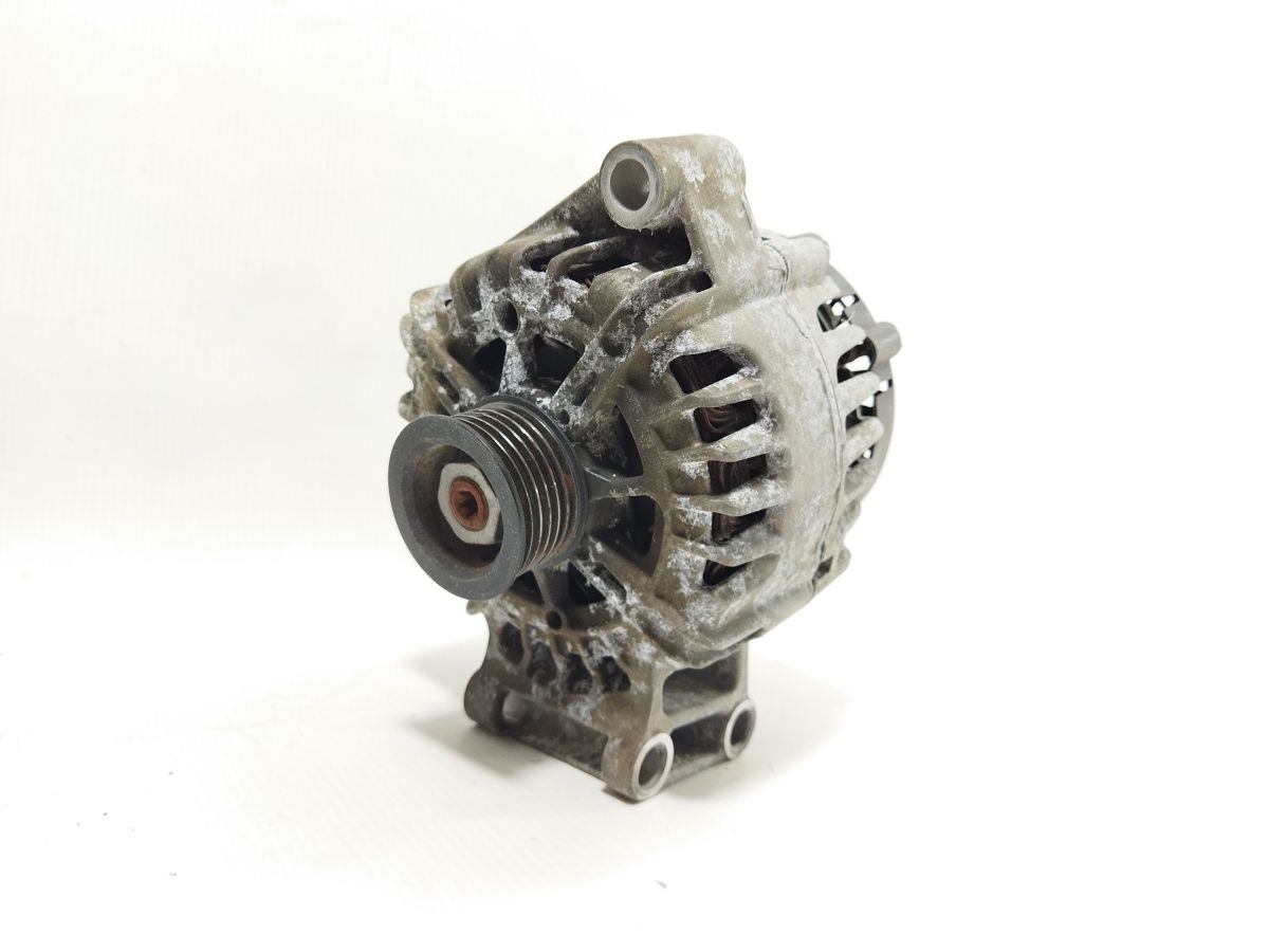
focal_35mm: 27
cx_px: 634
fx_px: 990
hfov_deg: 65.3
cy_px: 476
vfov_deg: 51.4
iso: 113
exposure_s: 1/50
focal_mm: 4.71
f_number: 1.79
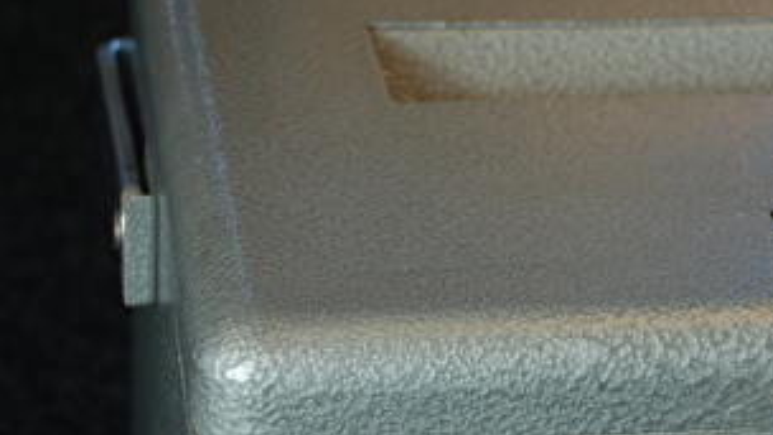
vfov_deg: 8.1
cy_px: 197
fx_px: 3054
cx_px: 720
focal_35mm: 149
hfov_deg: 14.3
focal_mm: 48
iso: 200
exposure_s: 1/60
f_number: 4.8
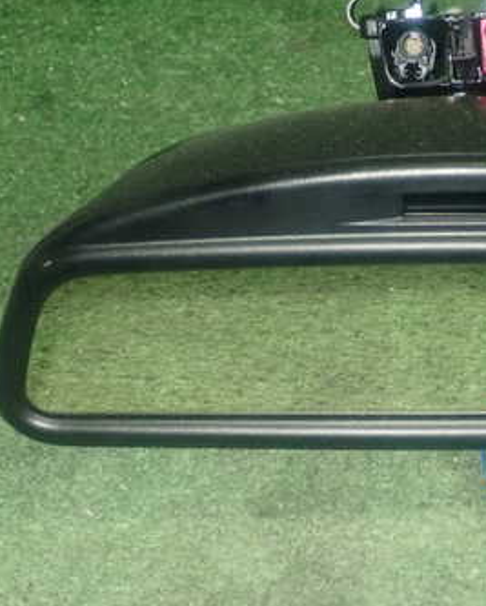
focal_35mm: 72
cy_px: 215
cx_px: 444
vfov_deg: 26.3
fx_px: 1293
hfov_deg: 20.8
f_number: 8
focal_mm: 7.31
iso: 800
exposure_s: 1/40
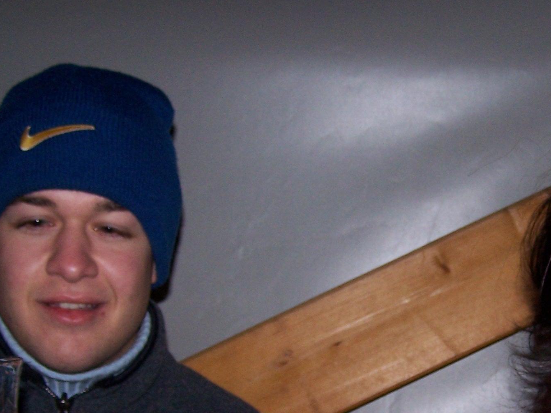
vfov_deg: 19.9
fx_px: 1162
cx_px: 400
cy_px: 350
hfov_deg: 26.4
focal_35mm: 73
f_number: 2.8
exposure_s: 1/60
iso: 140
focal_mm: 6.3
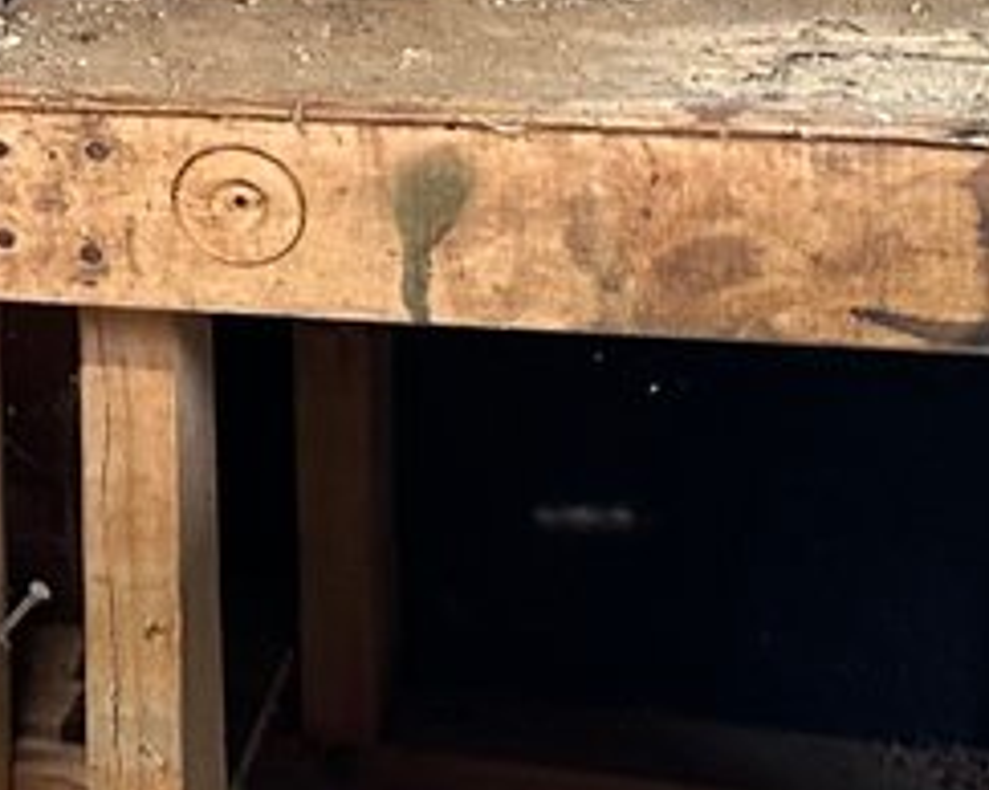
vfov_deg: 10.3
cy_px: -283
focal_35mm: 146
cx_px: -1284
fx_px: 4270
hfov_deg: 11.3
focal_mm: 6.86
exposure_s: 1/60
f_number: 1.78
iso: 200
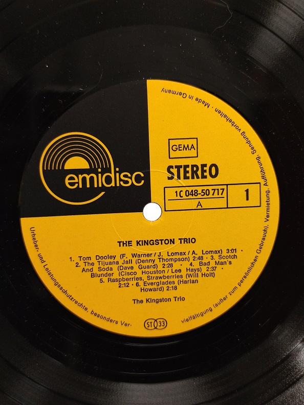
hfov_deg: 30.3
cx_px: 152
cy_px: 202
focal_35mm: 48
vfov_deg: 39.7
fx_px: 562
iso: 777
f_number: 1.69
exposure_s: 1/60
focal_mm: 6.72
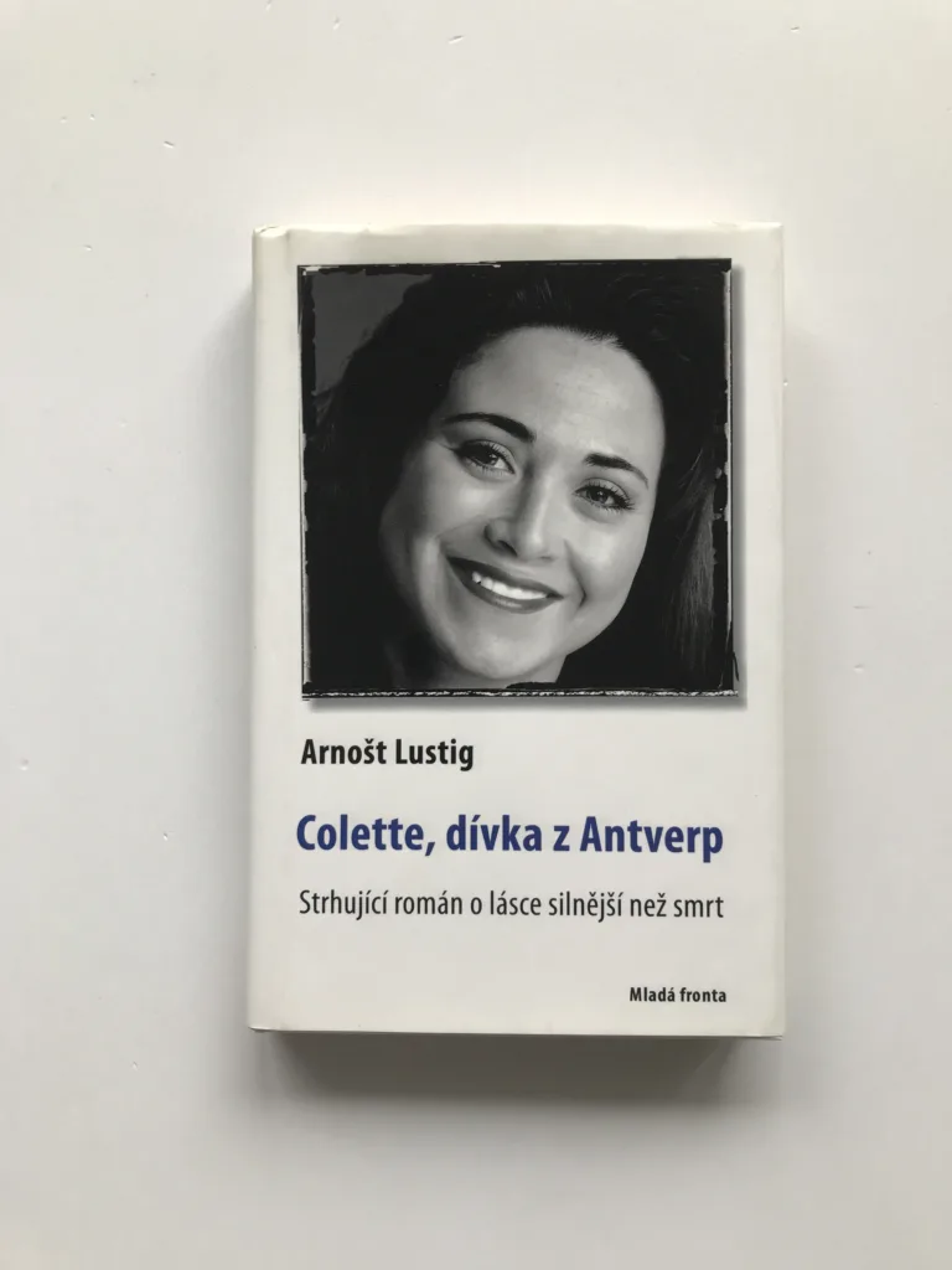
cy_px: 635
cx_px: 476
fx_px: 1027
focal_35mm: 28
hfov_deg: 49.7
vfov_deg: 63.4
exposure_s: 1/100
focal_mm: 3.99
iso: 32
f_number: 1.8
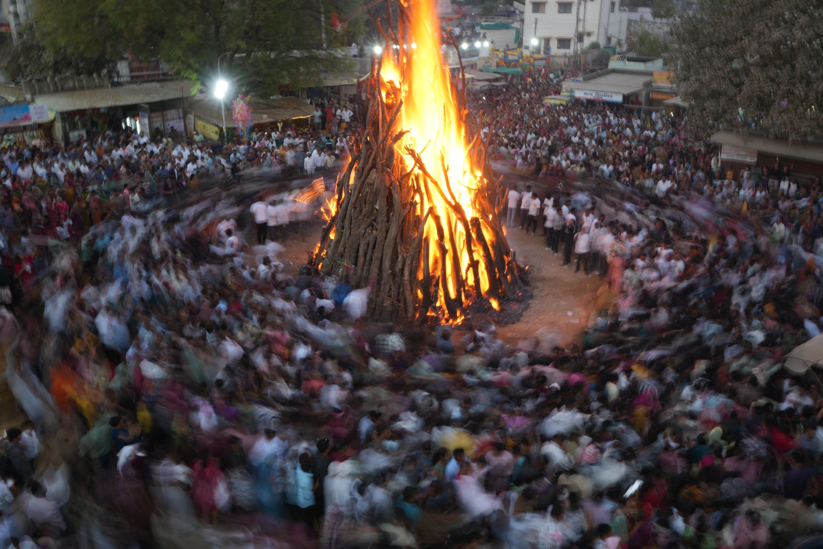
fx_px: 686
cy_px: 274
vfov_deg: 43.6
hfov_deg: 61.9
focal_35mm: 30
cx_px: 412
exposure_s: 2
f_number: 22
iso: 100
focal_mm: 30
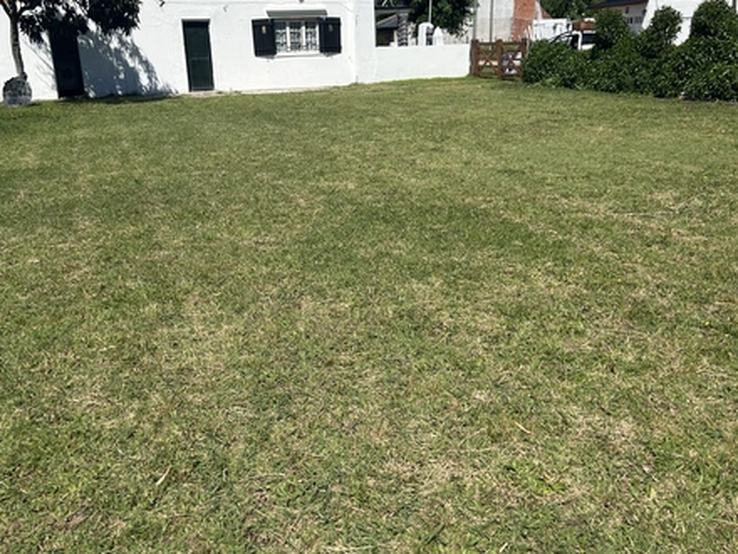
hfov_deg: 67.3
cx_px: 369
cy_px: 277
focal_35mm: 26
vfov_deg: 53.1
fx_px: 554
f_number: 1.5
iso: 50
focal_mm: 5.7
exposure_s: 1/5587
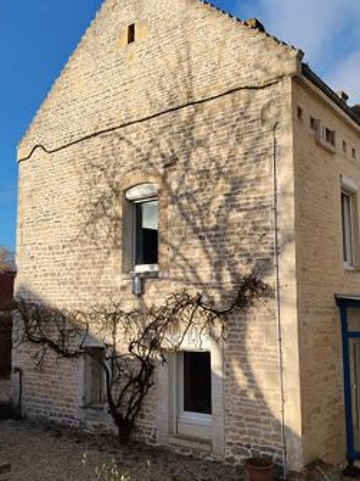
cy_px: 253
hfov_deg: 38.5
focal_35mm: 37
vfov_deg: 50.1
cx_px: 218
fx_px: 513
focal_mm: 3.96
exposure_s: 1/1301
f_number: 1.8
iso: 50
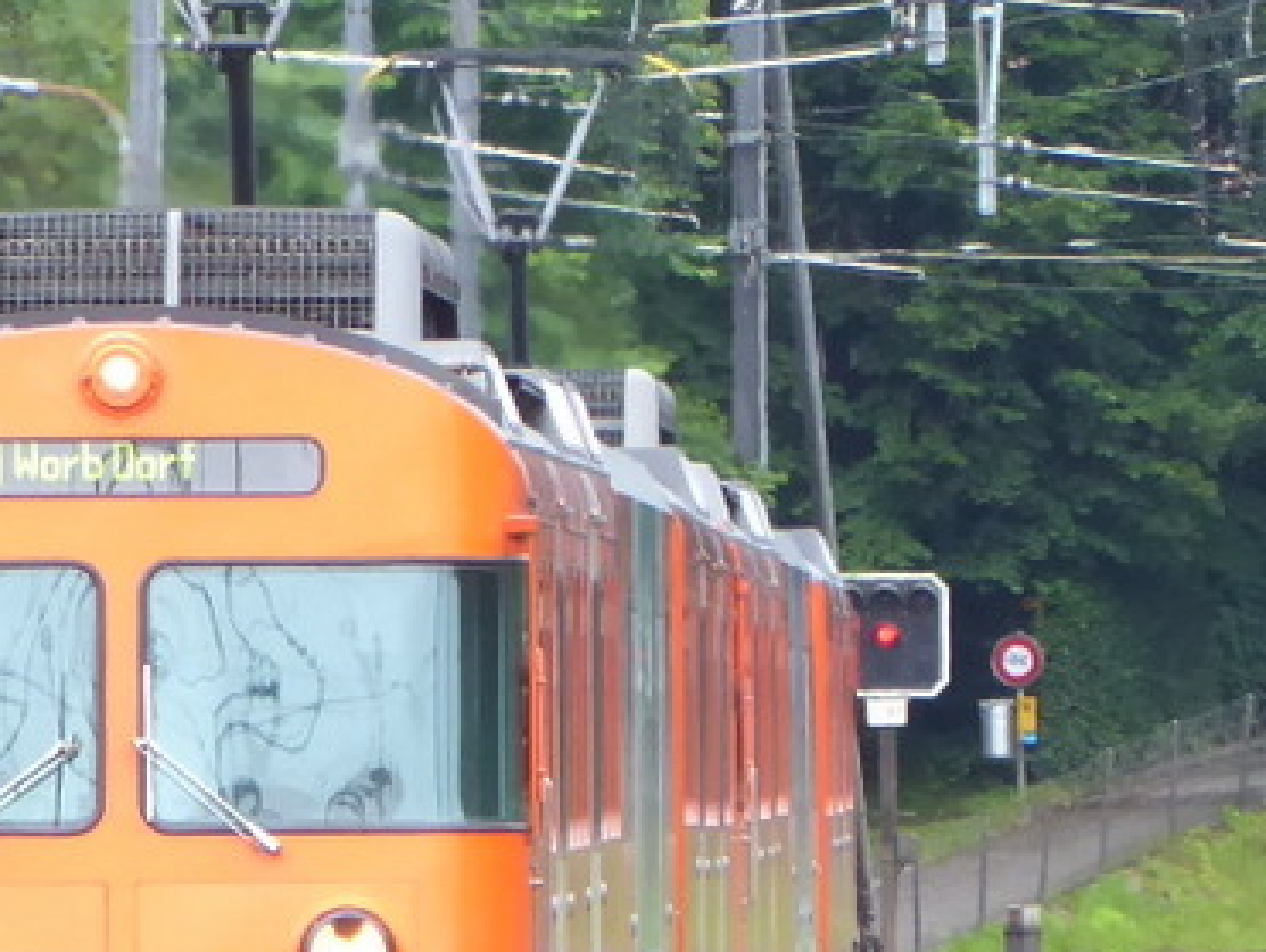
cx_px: -317
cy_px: 867
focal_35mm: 1247
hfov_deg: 1.6
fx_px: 45650
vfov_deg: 1.2
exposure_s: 1/80
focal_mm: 62.1
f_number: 6
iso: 400
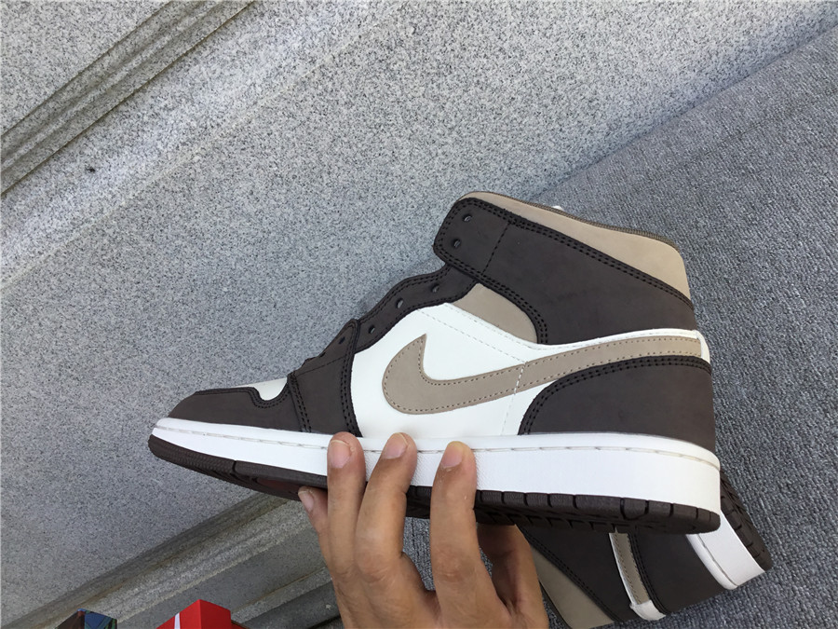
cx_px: 419
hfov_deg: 58.4
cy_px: 314
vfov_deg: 45.4
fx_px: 750
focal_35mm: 31
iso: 25
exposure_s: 1/326
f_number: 2.4
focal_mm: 3.3
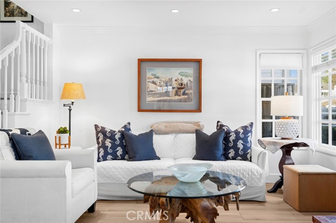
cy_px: 112
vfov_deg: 42.2
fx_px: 289
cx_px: 168
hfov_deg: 60.3
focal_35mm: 31
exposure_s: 1/3.33
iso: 200
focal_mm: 31
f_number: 9
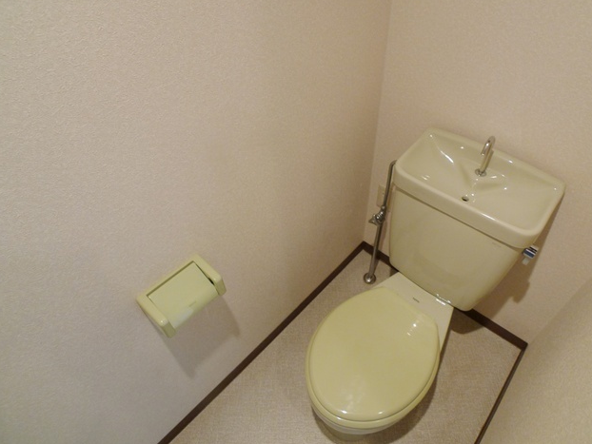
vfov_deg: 51.4
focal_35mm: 27
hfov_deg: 65.2
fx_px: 462
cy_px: 211
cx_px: 315
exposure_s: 1/30
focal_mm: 5.1
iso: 200
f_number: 2
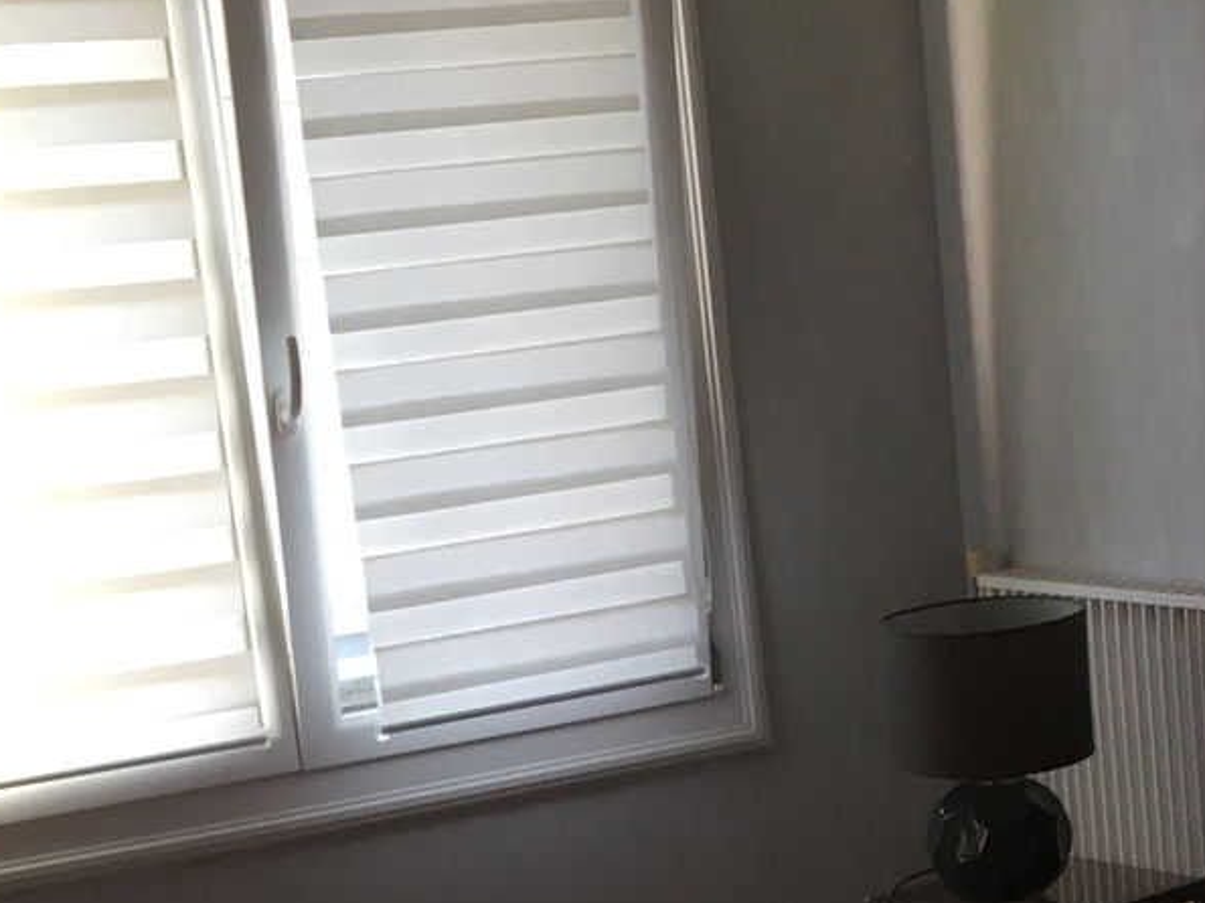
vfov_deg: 18.6
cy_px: 804
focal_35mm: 78
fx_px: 2715
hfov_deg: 25.0
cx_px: 652
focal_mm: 4.15
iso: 40
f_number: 2.2
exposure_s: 1/33
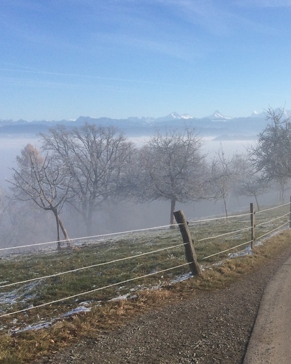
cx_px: 282
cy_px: 223
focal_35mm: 52
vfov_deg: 35.8
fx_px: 560
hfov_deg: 27.7
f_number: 2.2
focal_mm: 4.15
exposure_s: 1/2415
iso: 32
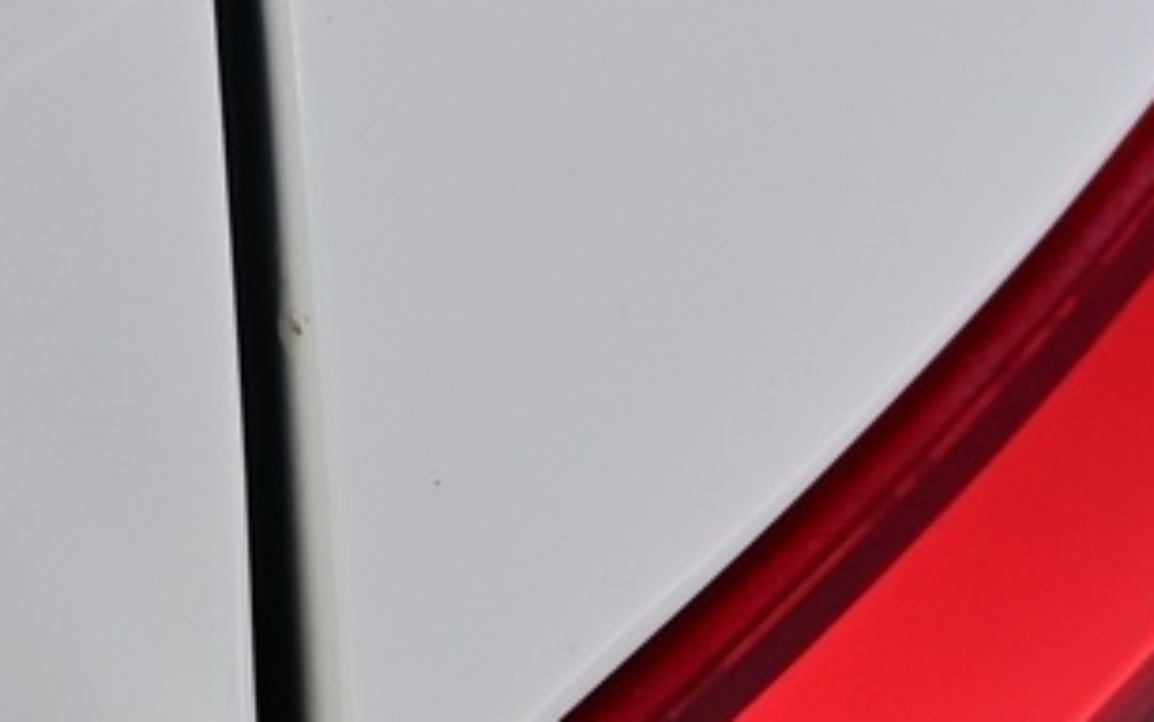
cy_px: -884
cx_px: 673
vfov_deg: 8.6
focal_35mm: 141
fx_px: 4446
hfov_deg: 14.8
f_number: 3.5
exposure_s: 1/25
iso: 180
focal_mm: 17.5
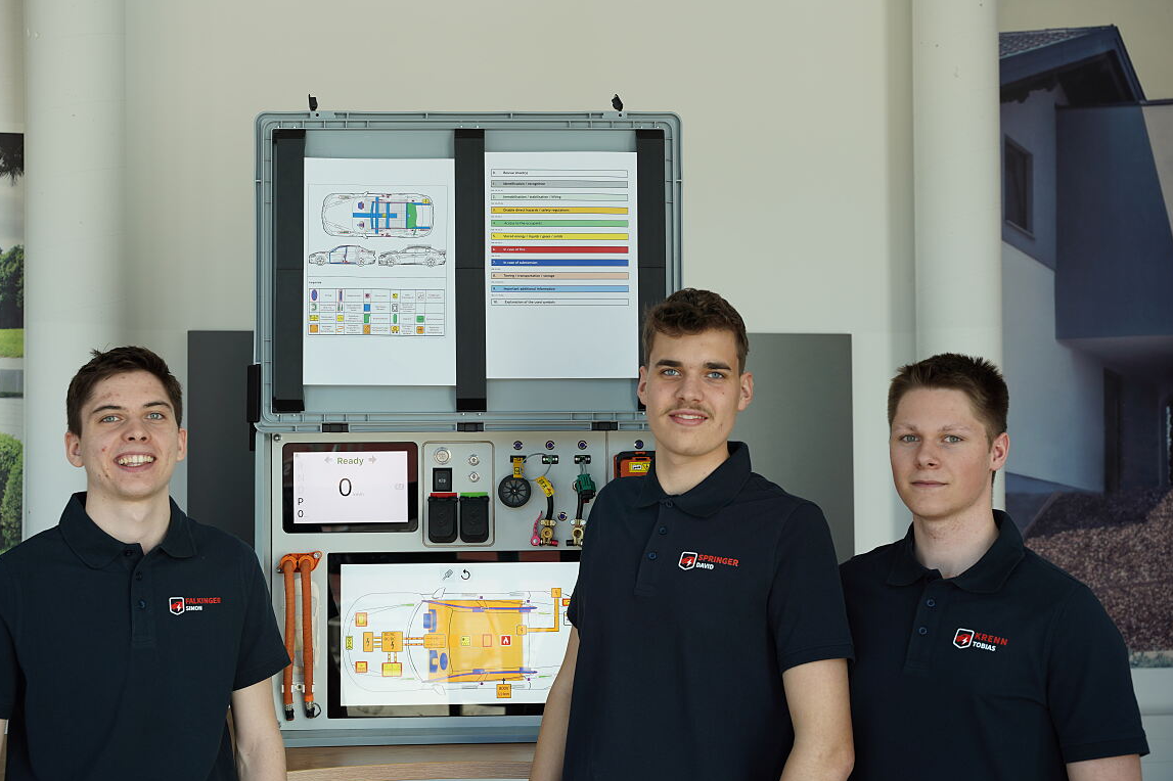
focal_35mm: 46
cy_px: 375
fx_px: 1486
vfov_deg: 29.5
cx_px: 569
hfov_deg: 43.1
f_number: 4.5
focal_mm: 43.6
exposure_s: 1/100
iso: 100
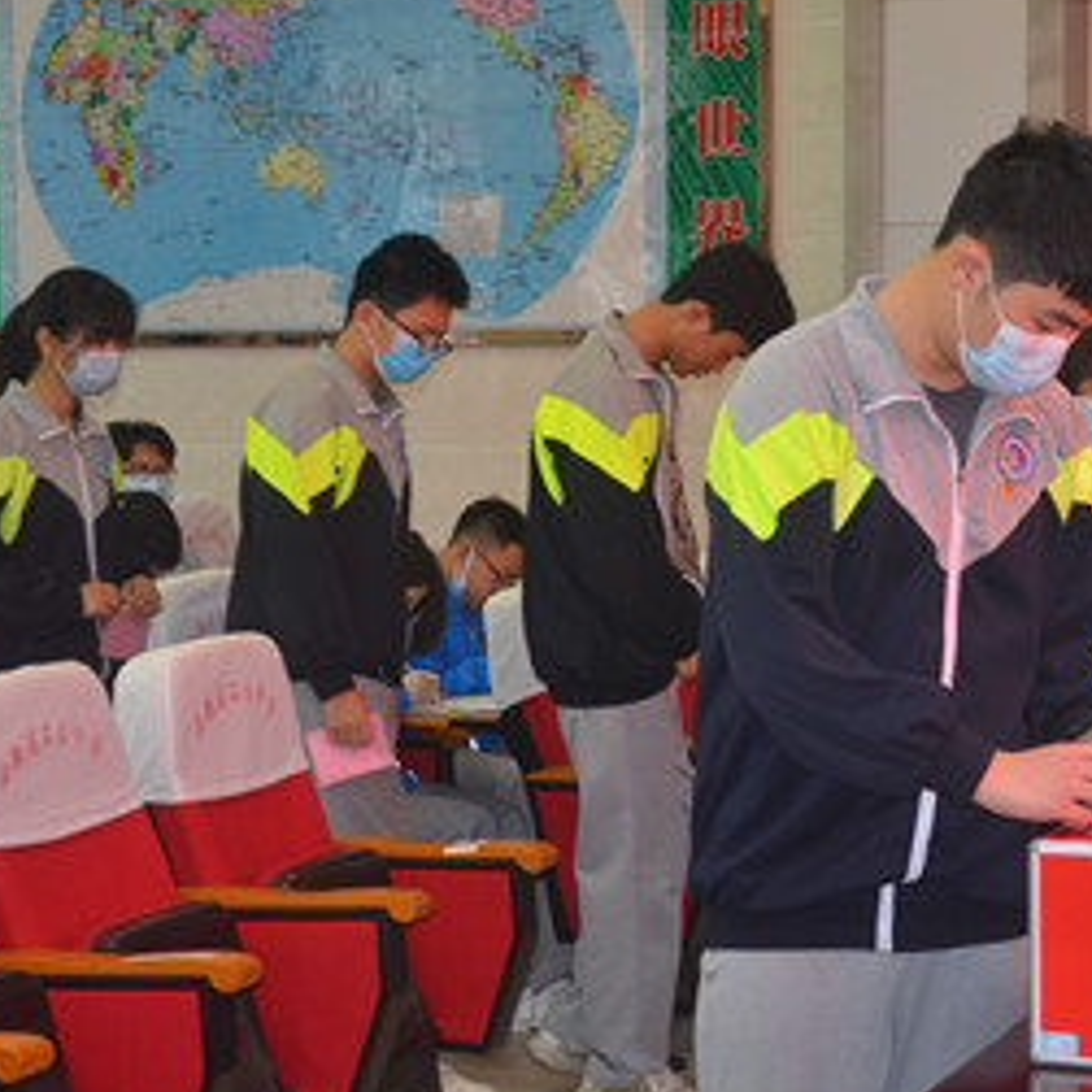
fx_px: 3171
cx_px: 674
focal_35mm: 89
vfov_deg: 19.5
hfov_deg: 19.5
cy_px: 511
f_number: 4.5
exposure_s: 1/60
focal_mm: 35
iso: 800
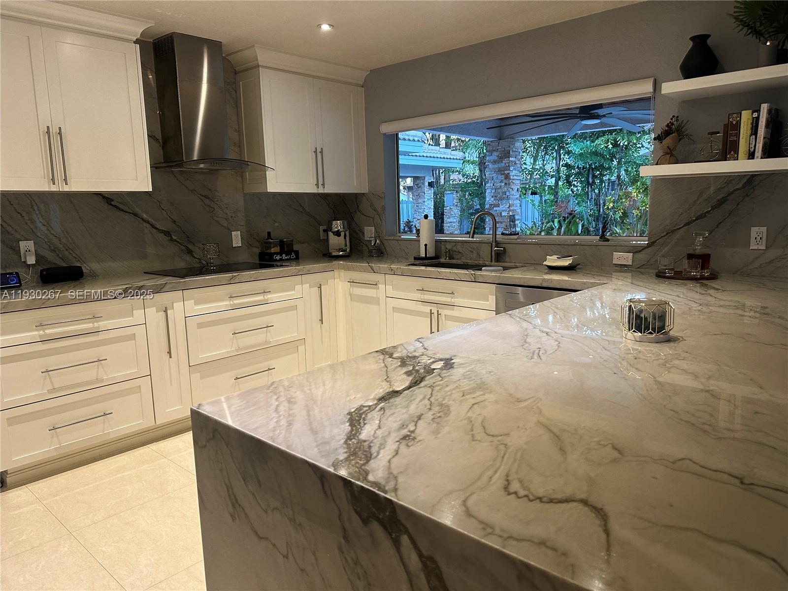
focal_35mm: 24
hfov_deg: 71.6
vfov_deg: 56.8
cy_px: 296
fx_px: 546
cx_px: 394
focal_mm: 6.86
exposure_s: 1/60
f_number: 1.78
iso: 250
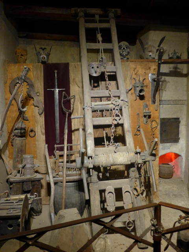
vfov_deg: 61.7
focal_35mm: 29
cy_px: 126
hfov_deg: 48.2
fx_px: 211
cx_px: 94
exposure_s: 1/10
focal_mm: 6
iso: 400
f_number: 2
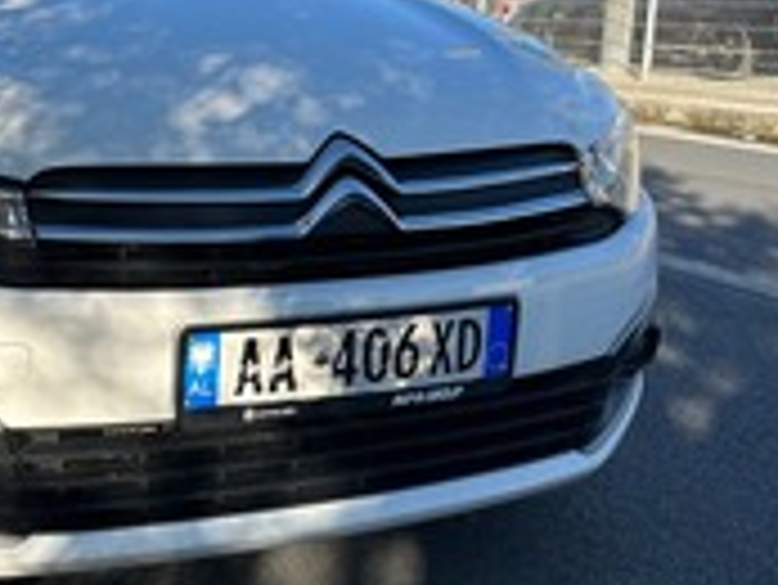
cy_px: 230
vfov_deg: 29.1
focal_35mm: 50
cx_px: 58
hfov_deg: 35.6
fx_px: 1125
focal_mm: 6.86
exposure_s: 1/3058
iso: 80
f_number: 1.78
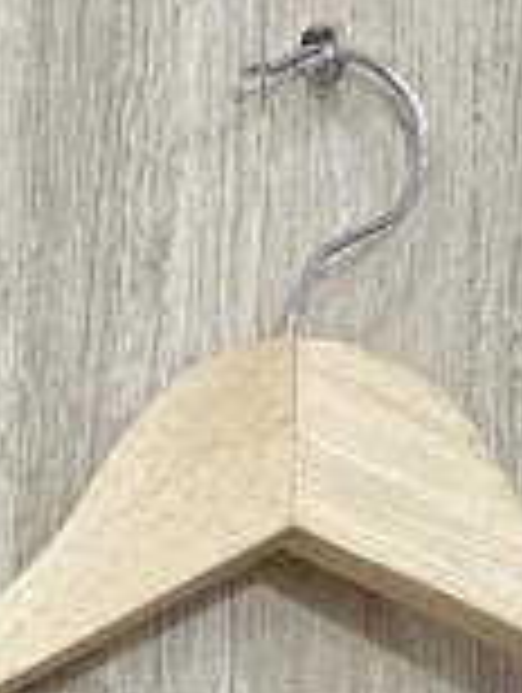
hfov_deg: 10.2
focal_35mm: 135
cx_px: -526
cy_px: 1647
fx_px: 2707
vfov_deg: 11.9
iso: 80
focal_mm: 6
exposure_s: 1/50
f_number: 1.6
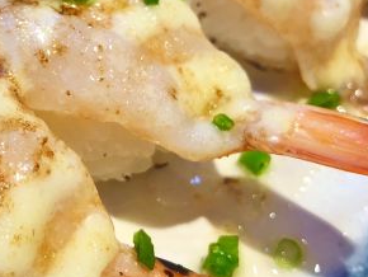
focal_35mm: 70
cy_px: 78
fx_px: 745
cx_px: 72
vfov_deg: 20.9
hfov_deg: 27.2
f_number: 1.8
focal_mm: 3.99
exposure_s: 1/100
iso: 50
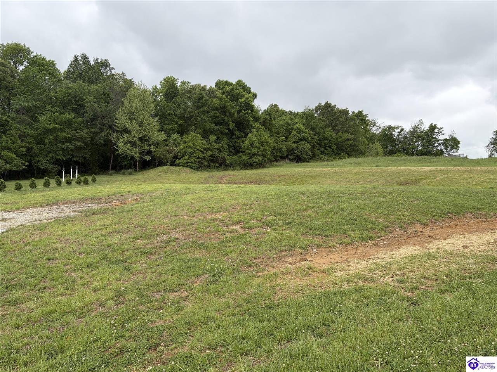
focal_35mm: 26
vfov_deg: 53.0
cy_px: 186
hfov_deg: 67.3
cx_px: 248
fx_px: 373
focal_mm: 5.96
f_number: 1.6
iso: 50
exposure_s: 1/1751
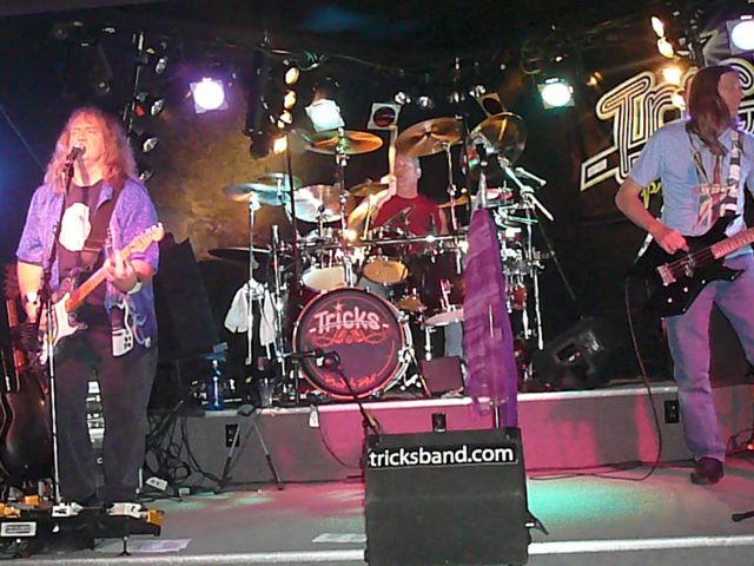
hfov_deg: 36.8
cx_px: 377
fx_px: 1133
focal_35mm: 52
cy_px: 283
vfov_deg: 28.0
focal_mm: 7.8
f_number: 3.4
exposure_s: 1/30
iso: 1600
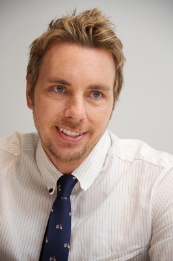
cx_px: 86
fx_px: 1083
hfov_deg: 9.1
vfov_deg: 13.7
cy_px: 130
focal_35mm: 150
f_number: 5.6
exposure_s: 1/80
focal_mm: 150
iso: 500
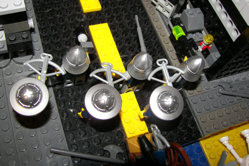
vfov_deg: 35.0
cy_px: 72
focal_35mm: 38
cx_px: 124
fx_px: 263
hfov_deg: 50.7
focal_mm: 6
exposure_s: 1/30
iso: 100
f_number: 2.8
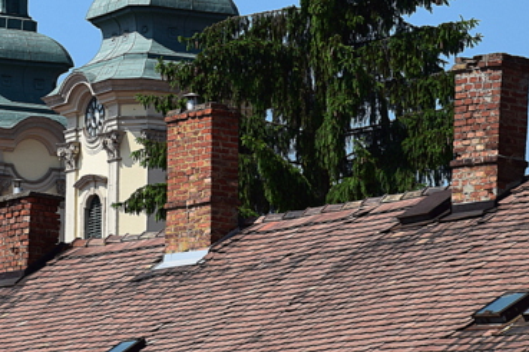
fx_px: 4687
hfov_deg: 6.4
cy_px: -26
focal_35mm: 319
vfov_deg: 4.3
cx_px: 20
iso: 250
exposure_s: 1/500
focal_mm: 98
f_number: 11
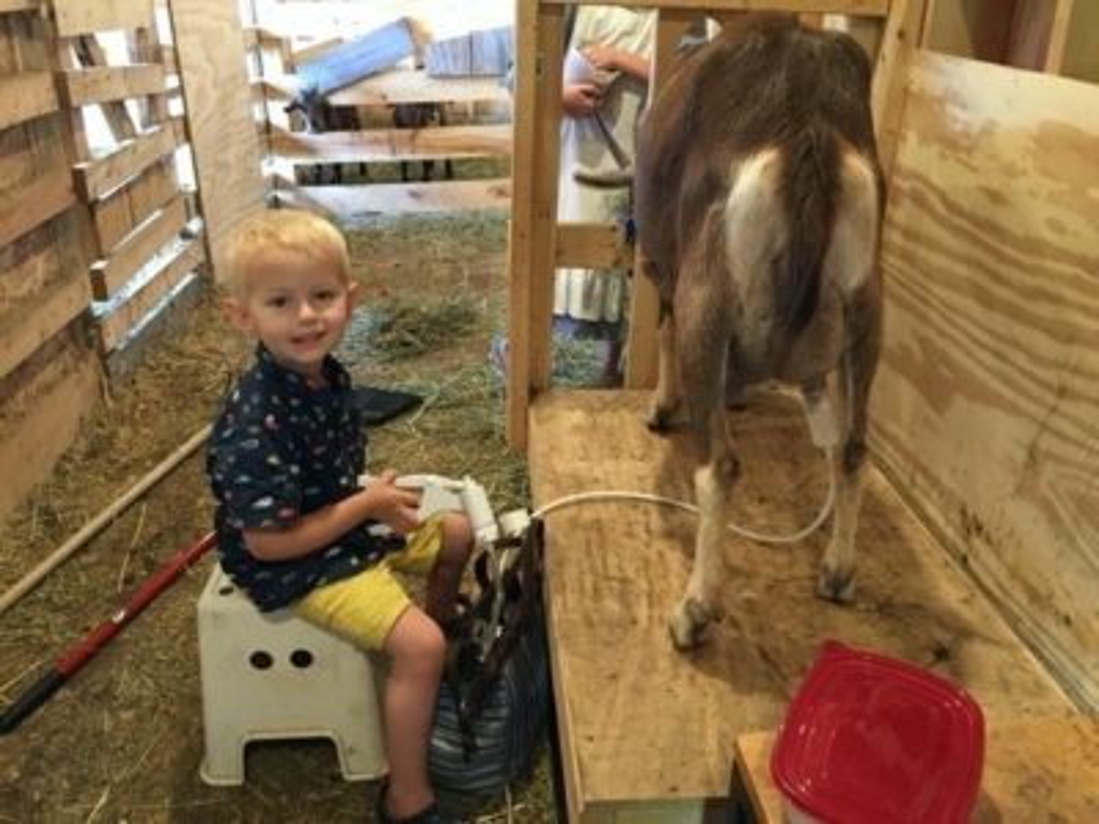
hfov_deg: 61.7
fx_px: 921
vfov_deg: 48.2
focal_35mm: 29
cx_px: 550
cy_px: 412
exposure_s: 1/17
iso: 250
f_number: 2.2
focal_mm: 4.15
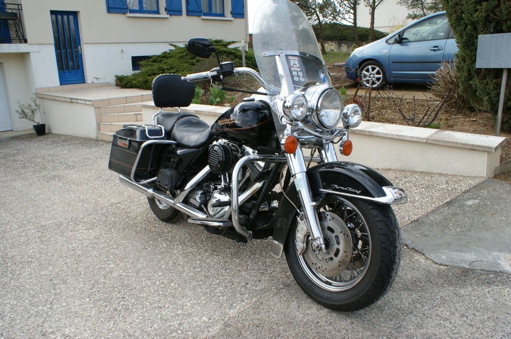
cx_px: 256
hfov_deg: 67.4
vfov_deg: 47.8
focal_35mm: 27
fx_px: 383
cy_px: 170
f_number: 9
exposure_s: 1/80
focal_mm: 18
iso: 100
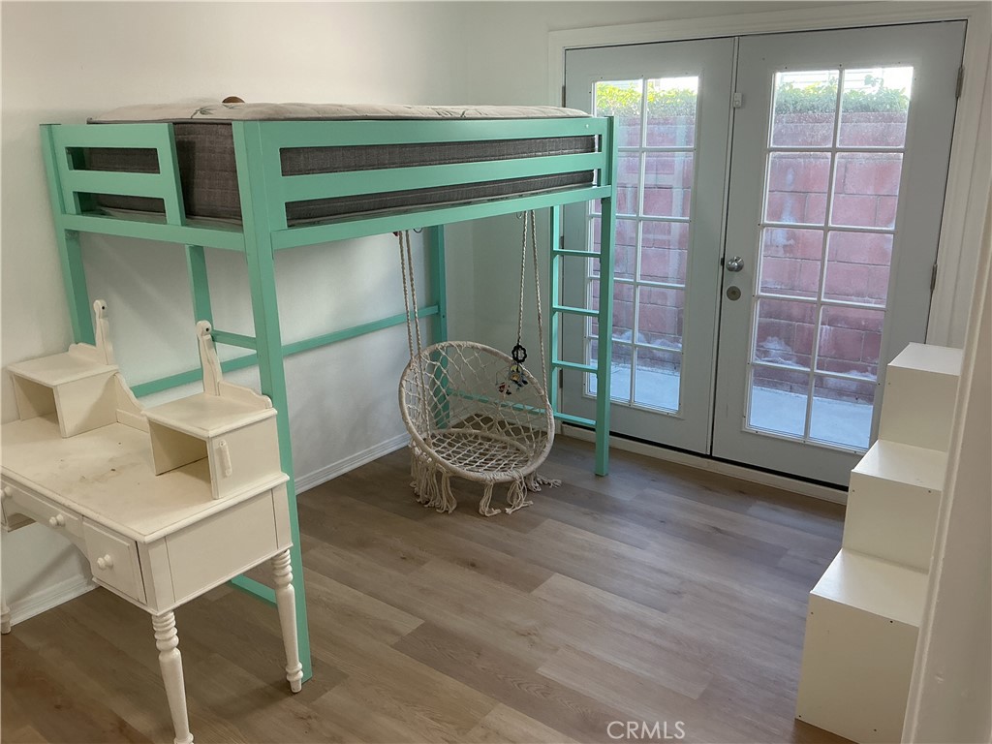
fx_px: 831
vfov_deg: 48.2
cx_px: 496
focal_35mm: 29
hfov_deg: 61.7
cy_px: 372
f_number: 1.8
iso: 50
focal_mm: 3
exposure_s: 1/120
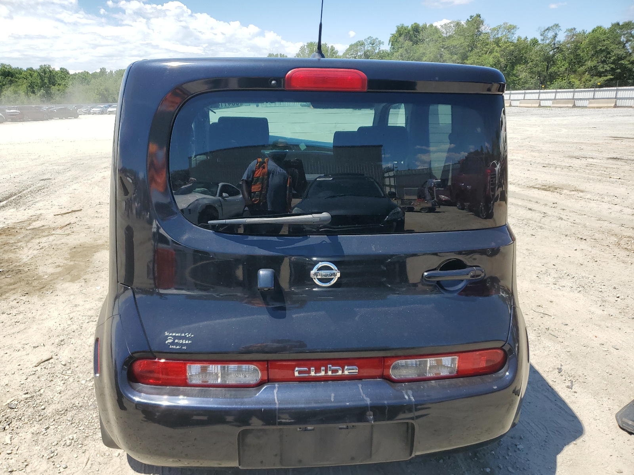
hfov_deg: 67.3
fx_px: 476
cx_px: 317
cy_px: 238
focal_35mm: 26
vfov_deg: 53.1
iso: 50
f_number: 1.5
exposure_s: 1/2000
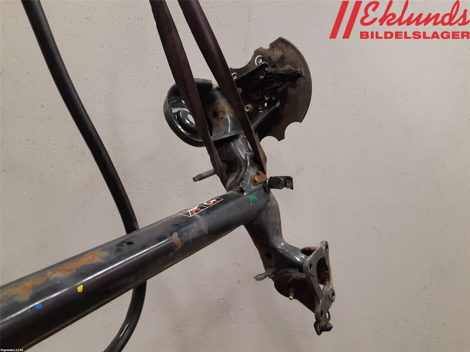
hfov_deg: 67.3
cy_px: 176
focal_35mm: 26
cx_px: 235
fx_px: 353
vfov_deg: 53.1
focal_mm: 3.93
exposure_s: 1/50
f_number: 1.7
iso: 160
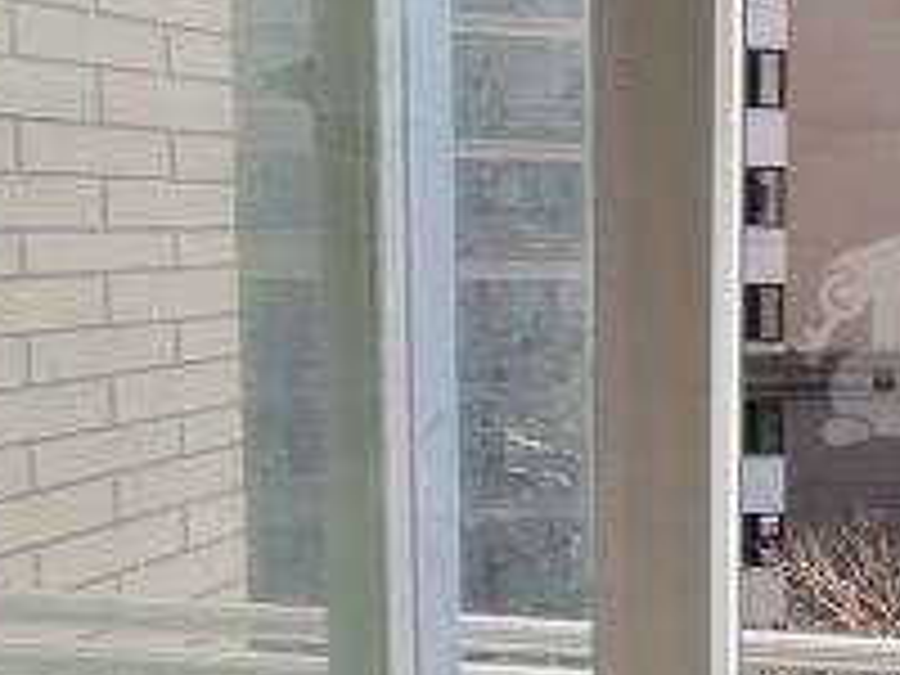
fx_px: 1352
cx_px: 1156
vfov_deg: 28.0
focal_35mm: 52
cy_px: 324
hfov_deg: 29.8
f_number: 2.2
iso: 40
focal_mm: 1.74
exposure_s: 1/1429
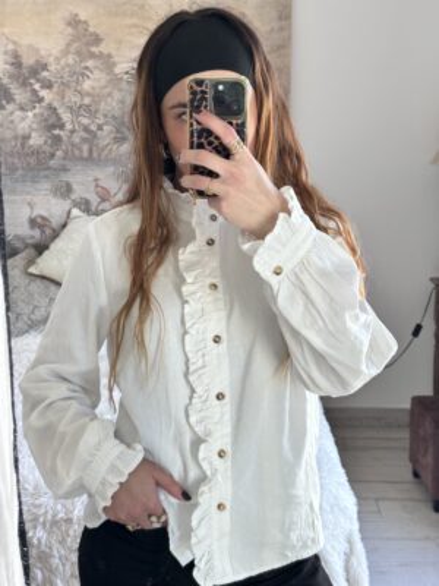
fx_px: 812
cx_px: 220
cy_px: 293
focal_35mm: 48
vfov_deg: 39.7
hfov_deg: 30.3
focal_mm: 6.86
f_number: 1.78
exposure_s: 1/79
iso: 80
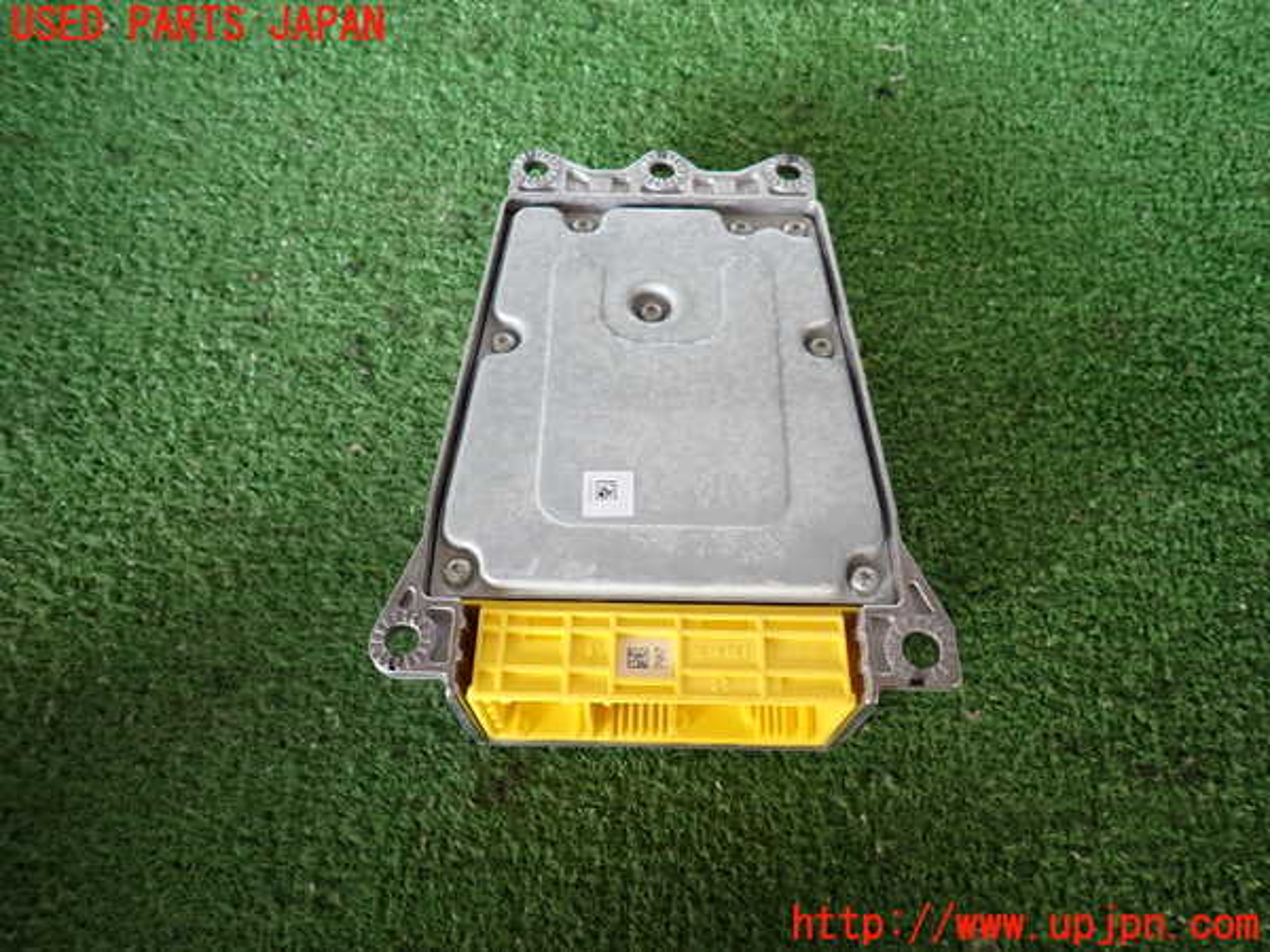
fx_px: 917
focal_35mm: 25
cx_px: 635
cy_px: 476
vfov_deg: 54.9
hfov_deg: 69.4
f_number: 2
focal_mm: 4.5
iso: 200
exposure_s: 1/60
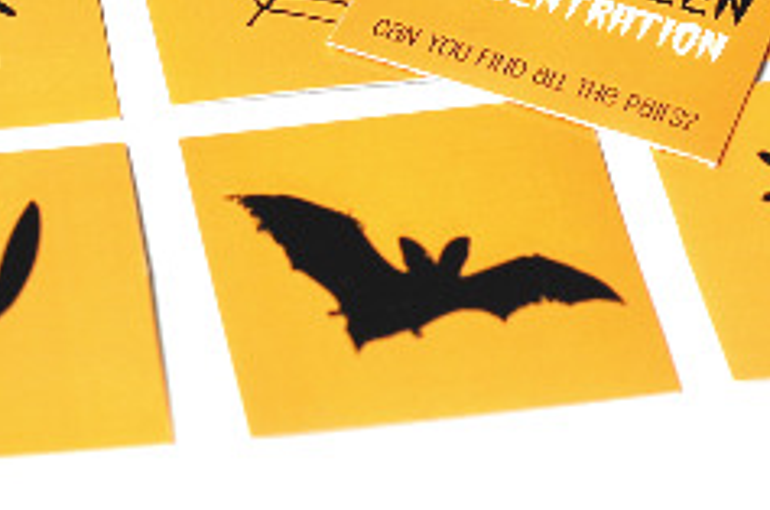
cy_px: 8
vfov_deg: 8.6
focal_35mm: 158
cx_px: 601
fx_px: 3373
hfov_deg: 13.0
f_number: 5.6
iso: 320
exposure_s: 1/125
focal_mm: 50
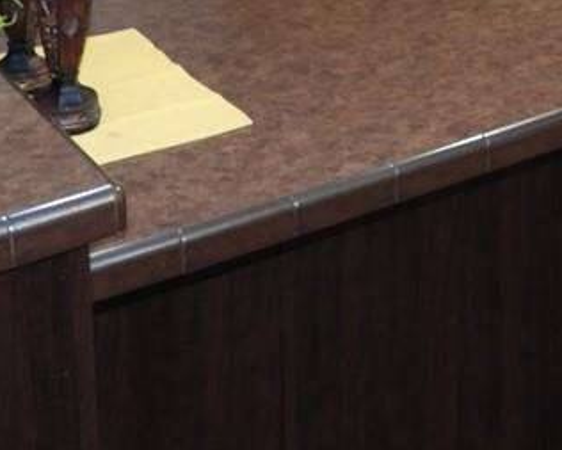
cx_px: 422
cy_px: -174
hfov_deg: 24.8
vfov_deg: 18.4
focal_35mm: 76
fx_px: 1265
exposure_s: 1/30
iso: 200
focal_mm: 4.3
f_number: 2.8
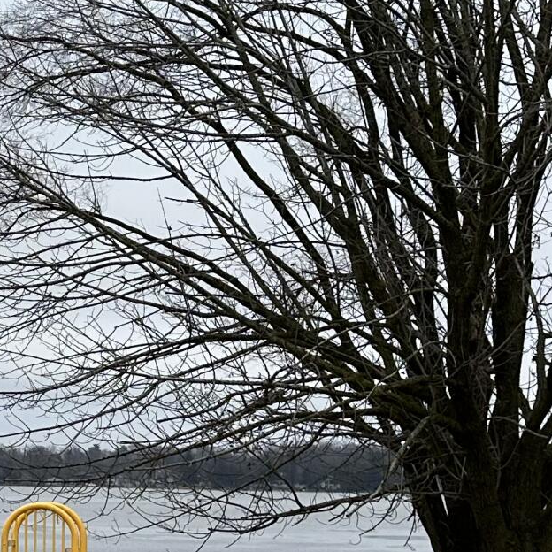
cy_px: 448
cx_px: -405
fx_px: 1840
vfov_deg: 16.9
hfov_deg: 15.1
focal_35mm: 102
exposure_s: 1/419
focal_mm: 6.86
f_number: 1.78
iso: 80
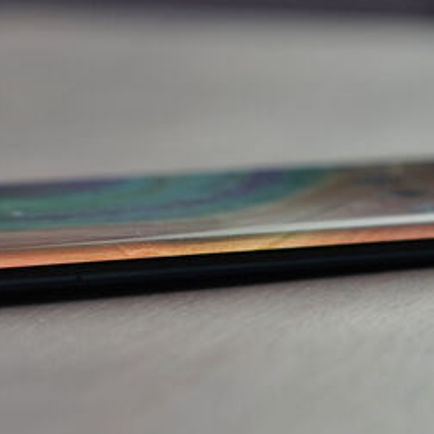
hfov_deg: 15.3
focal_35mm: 114
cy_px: 228
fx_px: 1617
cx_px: 205
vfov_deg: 15.3
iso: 400
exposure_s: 1/125
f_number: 3.2
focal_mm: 55
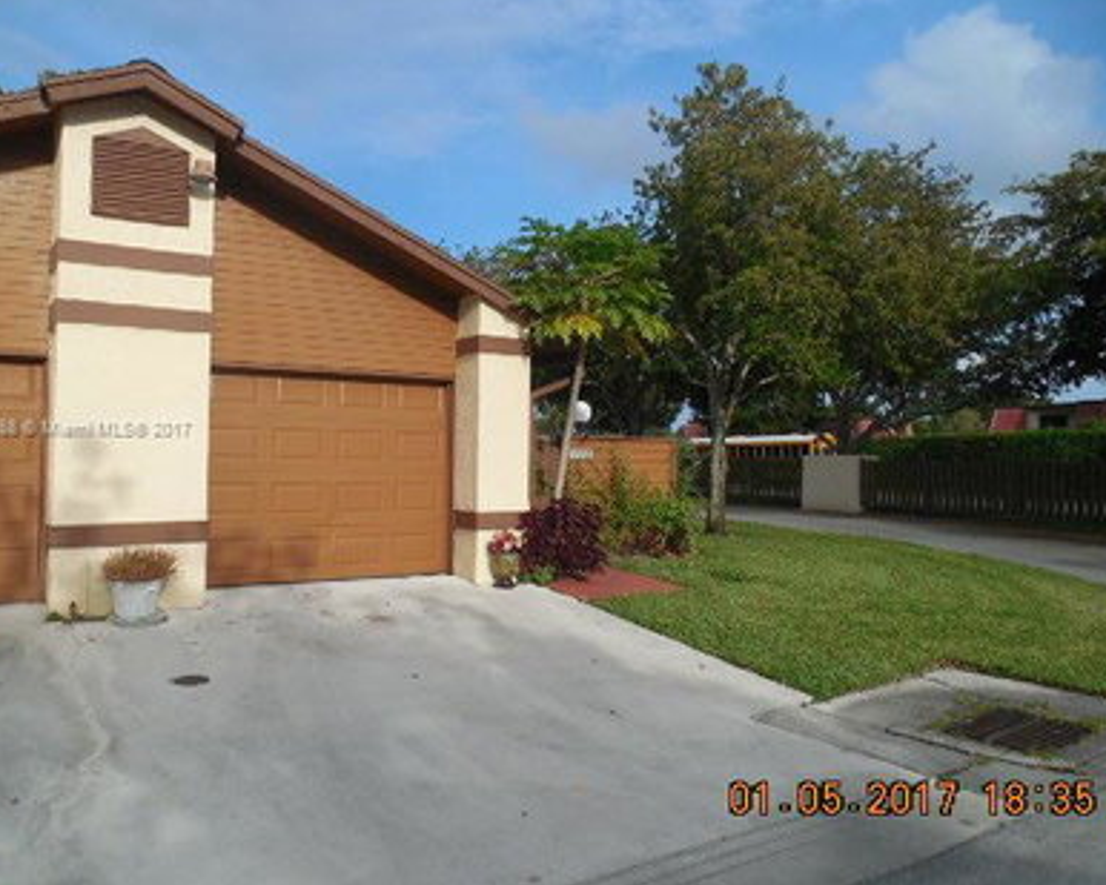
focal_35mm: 27
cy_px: 430
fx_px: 884
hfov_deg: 64.0
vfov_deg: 53.2
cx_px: 534
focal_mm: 4.5
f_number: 3.3
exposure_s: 1/1600
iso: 125
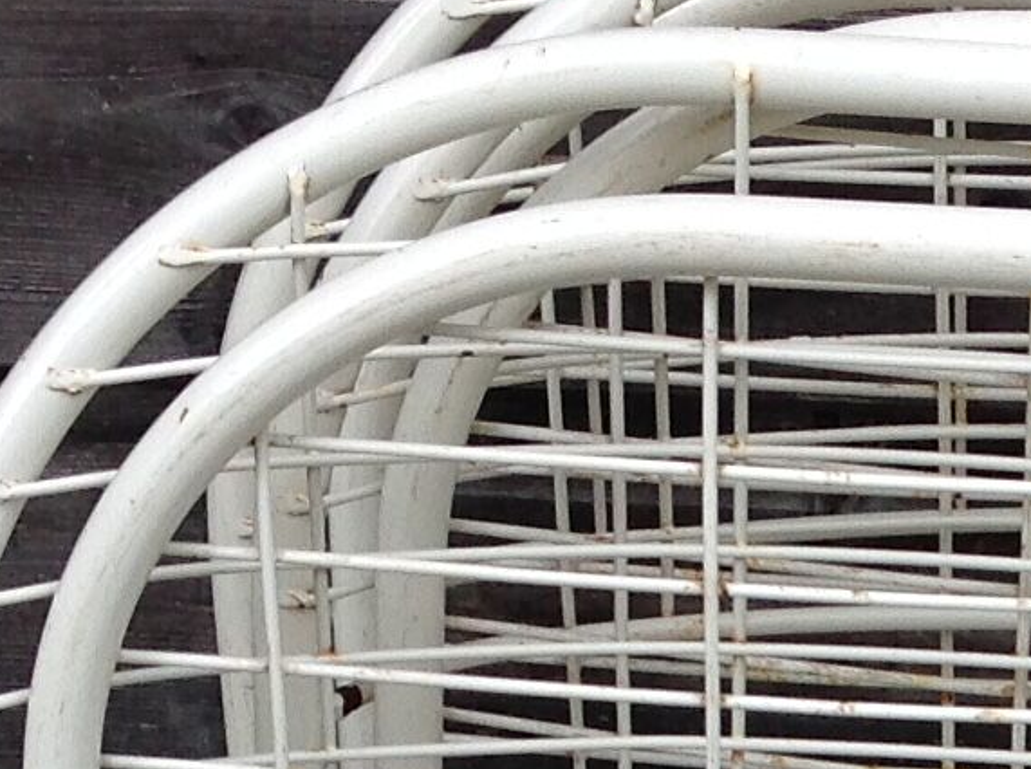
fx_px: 4727
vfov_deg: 8.9
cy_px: 1410
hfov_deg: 12.2
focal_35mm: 159
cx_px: 1172
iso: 50
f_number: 2.4
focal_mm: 4.28
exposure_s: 1/120
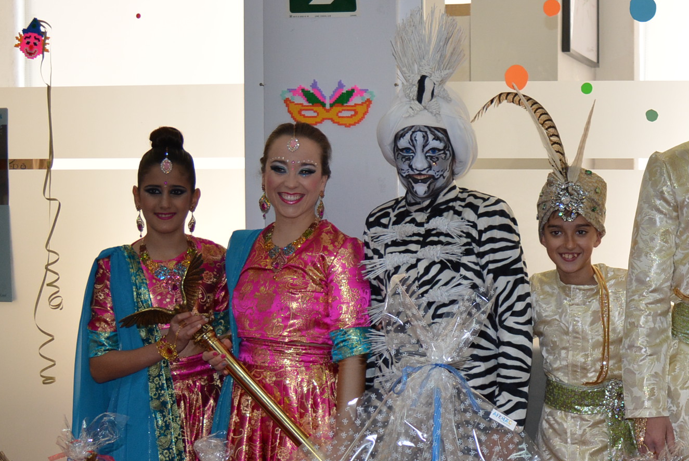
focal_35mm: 71
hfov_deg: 27.0
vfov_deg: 19.2
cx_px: 674
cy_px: 291
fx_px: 1362
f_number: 4
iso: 400
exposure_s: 1/160
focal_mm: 21
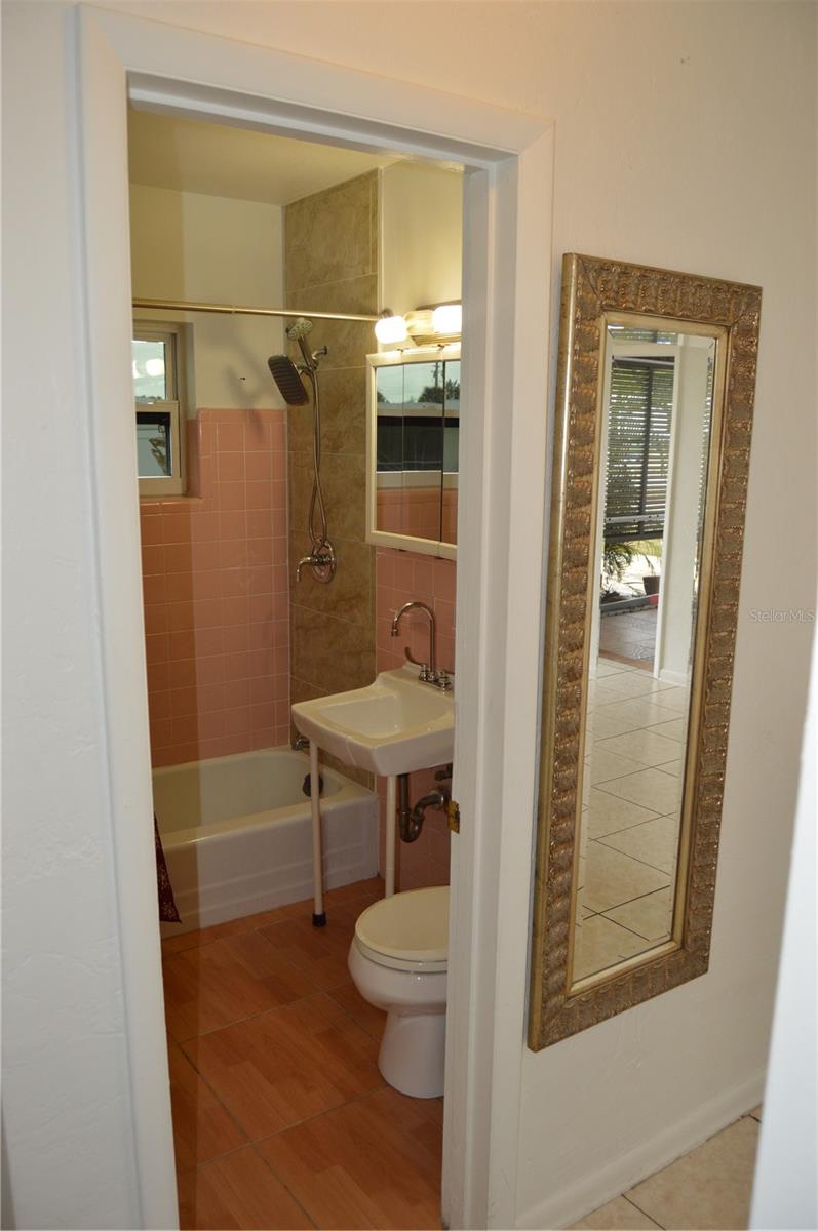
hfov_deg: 47.8
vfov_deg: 67.4
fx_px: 923
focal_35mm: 27
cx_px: 409
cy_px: 616
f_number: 4
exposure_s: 1/80
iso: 400
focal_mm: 18
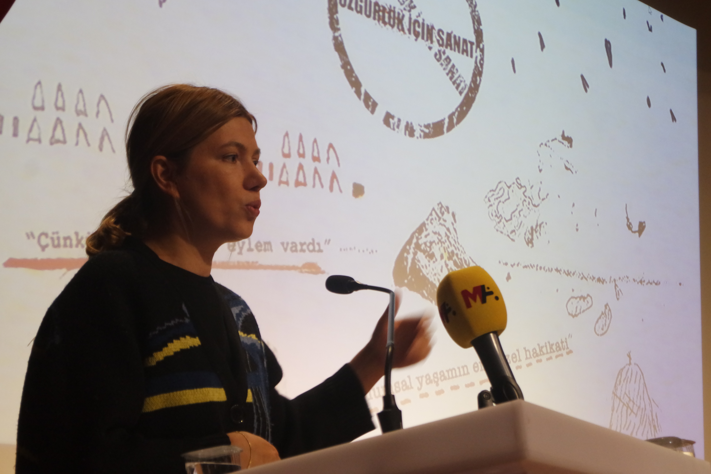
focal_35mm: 72
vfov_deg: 18.9
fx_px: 1422
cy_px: 237
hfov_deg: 28.1
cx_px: 356
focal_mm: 27
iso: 1600
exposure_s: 1/30
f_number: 5.6
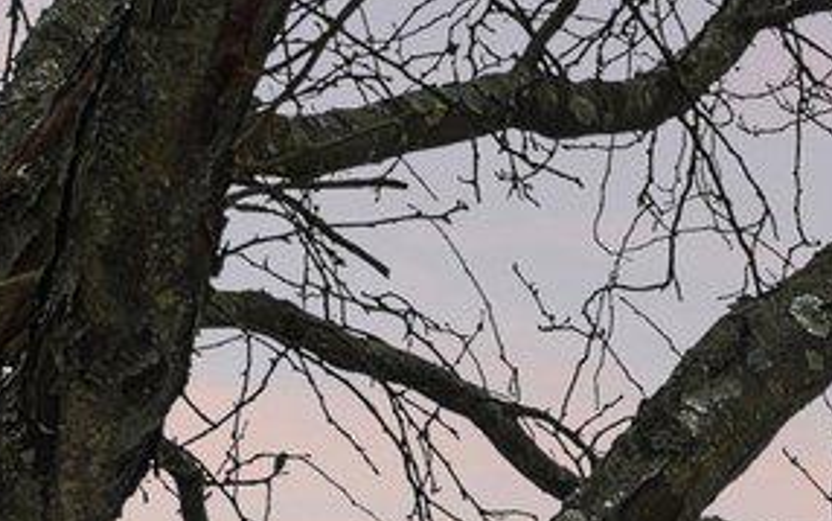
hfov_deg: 9.0
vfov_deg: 6.0
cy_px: 1777
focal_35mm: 197
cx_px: 2327
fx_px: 4469
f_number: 8
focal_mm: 27
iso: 400
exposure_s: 1/80
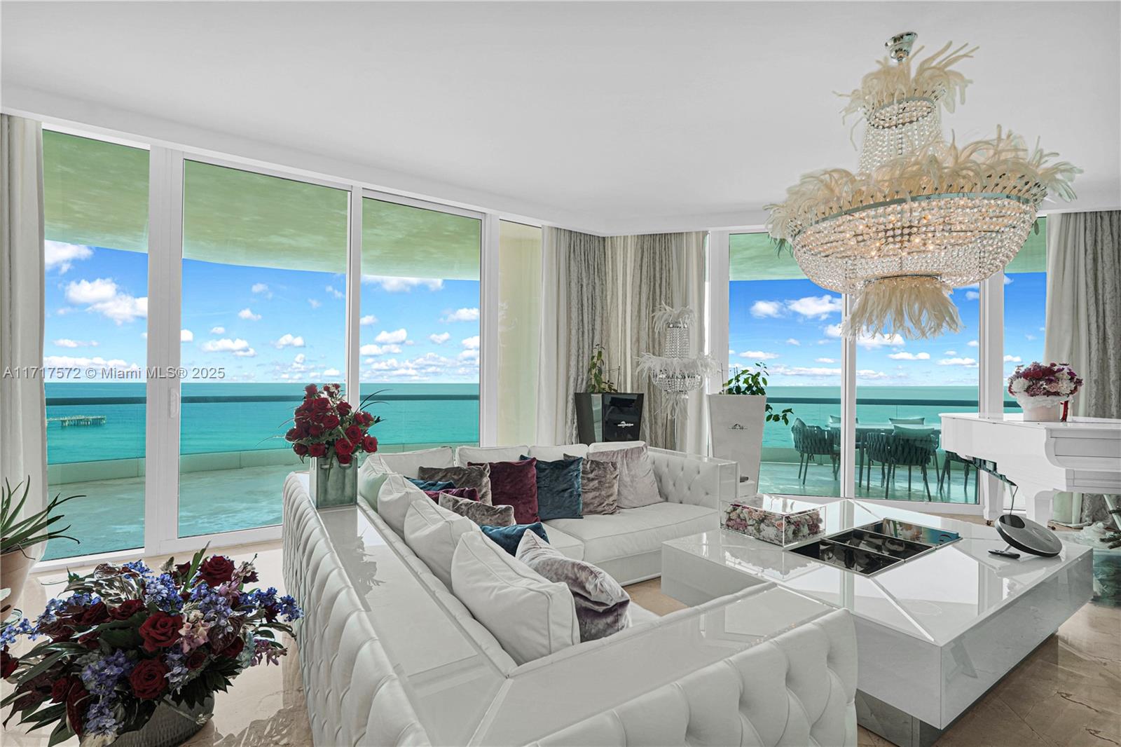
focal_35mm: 16
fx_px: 498
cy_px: 374
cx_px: 560
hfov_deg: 96.7
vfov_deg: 73.7
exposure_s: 1/30
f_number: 8
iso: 800
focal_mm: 16
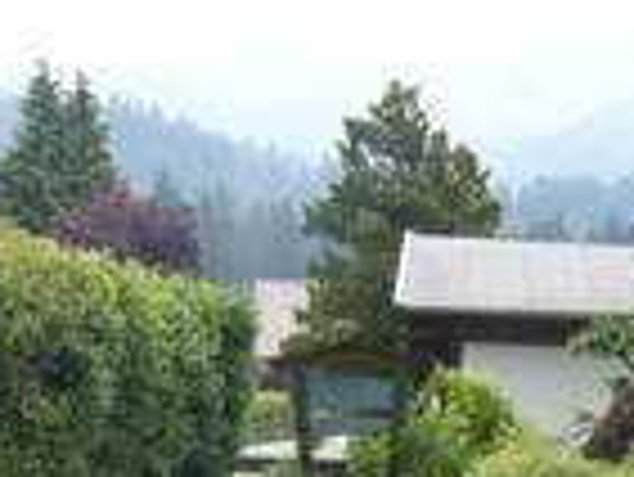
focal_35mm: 99
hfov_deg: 19.3
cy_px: 522
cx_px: 630
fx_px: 1815
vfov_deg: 14.6
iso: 200
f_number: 5.6
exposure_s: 1/250
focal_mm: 5.8
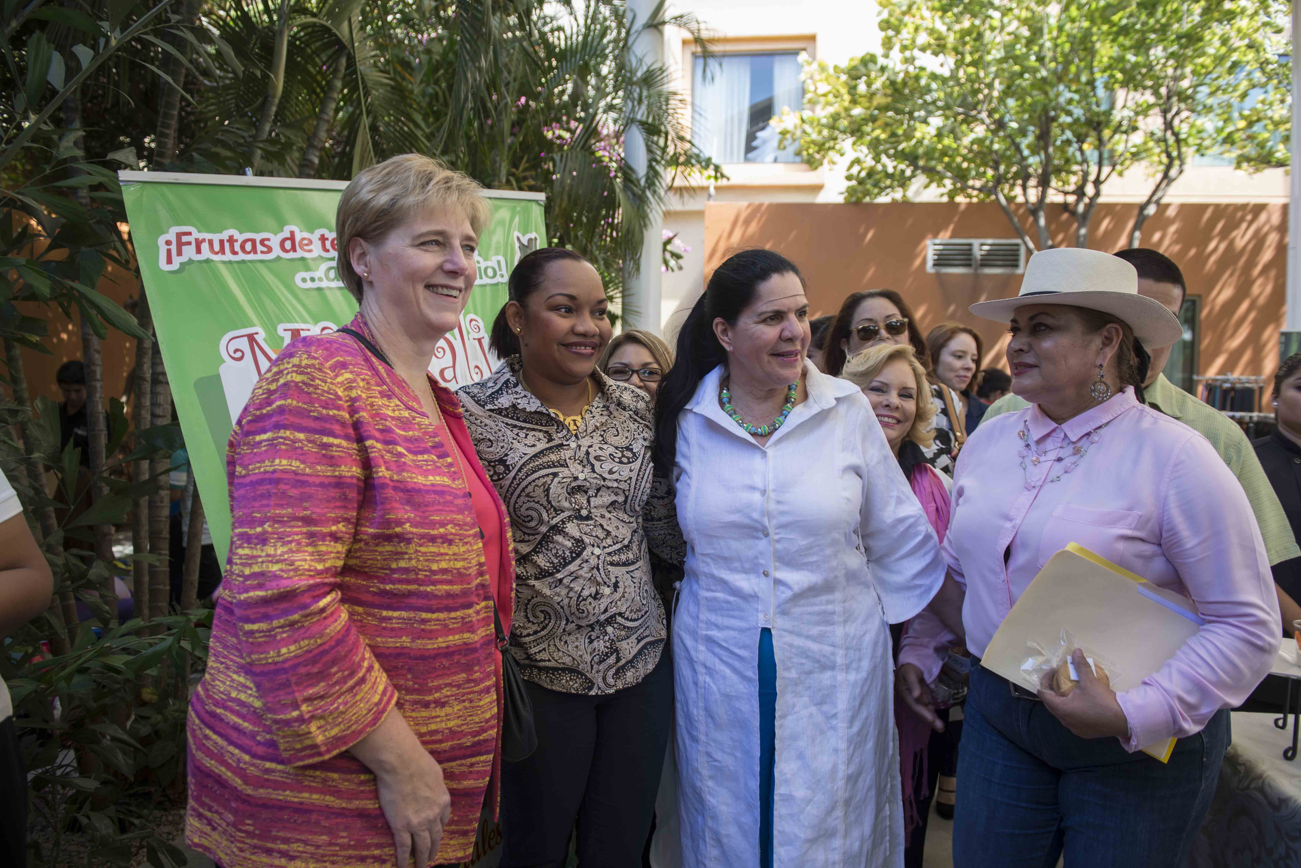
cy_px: 434
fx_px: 868
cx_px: 650
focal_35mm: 24
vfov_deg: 53.2
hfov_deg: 73.7
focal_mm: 24
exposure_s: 1/100
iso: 160
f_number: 3.5
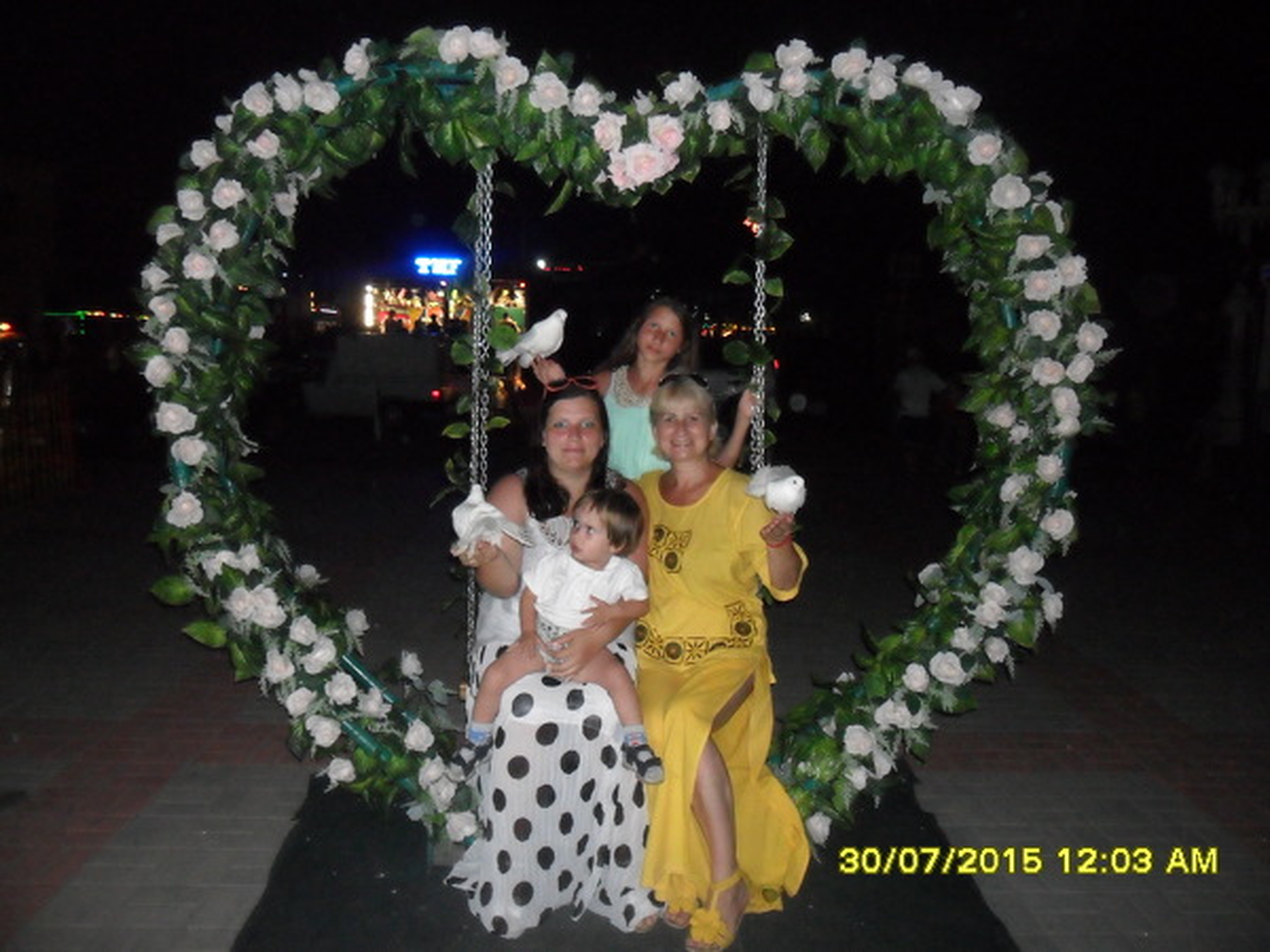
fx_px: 991
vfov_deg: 51.4
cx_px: 635
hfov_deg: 65.3
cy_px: 476
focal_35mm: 27
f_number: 3.5
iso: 400
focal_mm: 4.9
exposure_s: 1/45
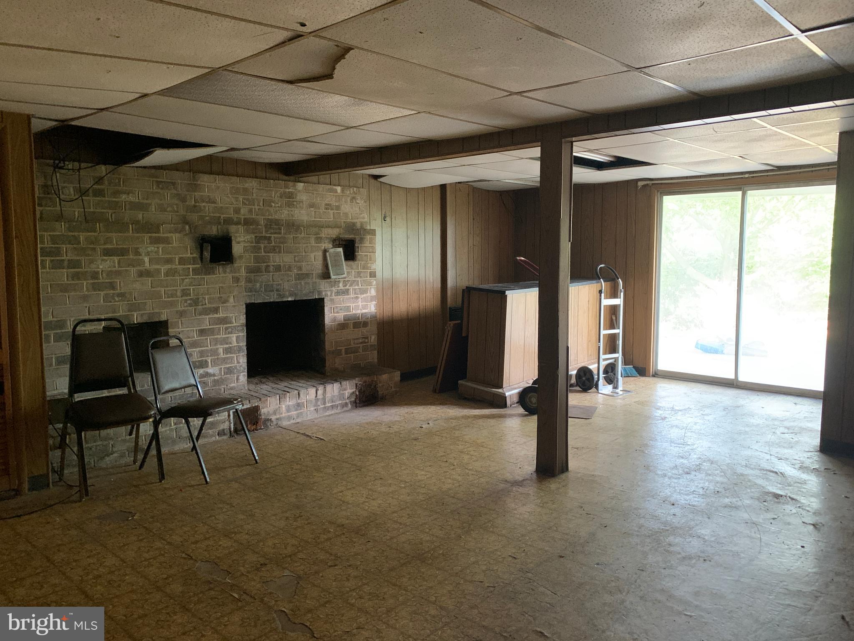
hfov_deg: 67.3
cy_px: 320
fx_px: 641
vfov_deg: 53.1
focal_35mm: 26
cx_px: 427
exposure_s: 1/30
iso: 500
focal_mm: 4.25
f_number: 1.8
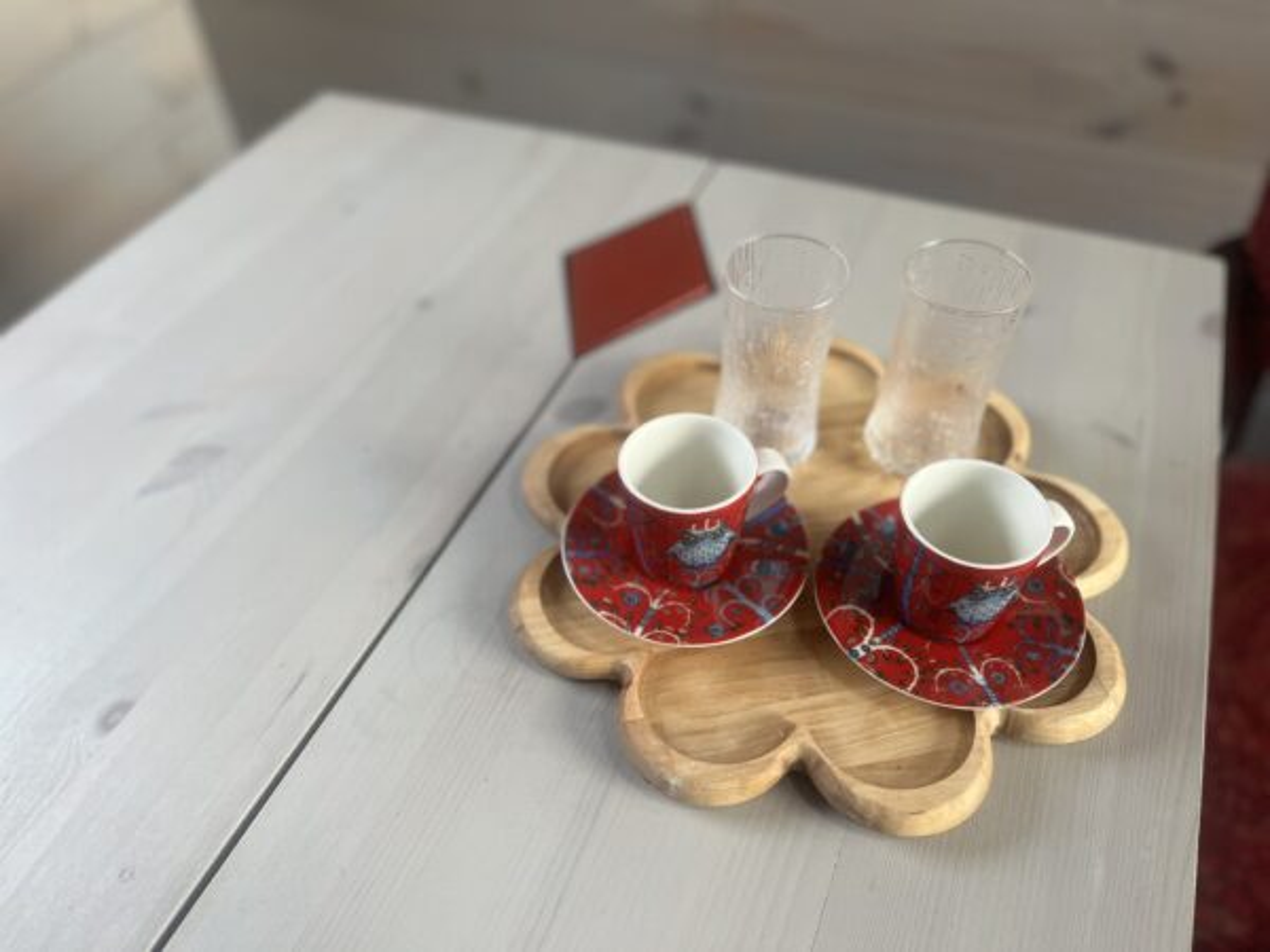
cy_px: 476
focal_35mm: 26
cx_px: 635
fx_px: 954
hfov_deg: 67.3
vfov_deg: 53.1
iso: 125
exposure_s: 1/100
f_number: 1.6
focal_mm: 5.1
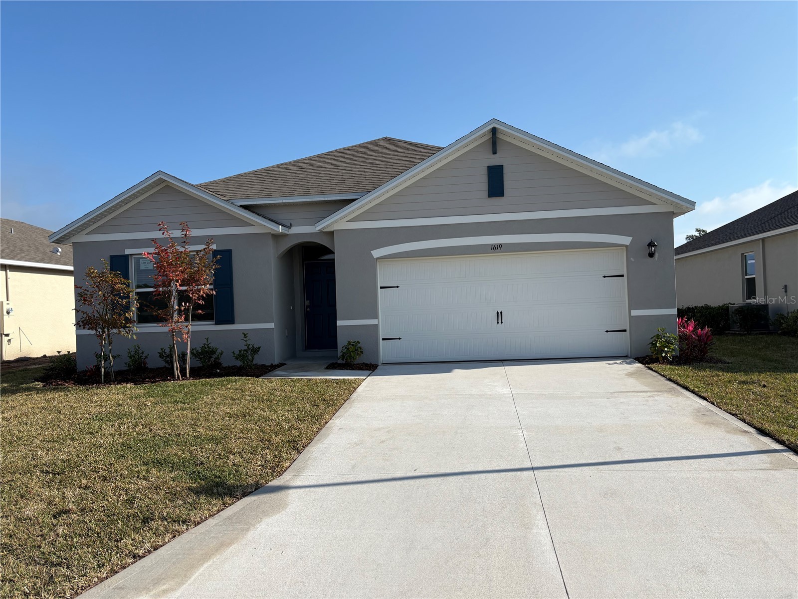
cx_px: 399
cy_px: 300
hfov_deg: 67.3
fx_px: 599
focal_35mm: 26
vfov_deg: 53.1
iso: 50
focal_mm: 5.96
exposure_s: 1/4950
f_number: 1.6
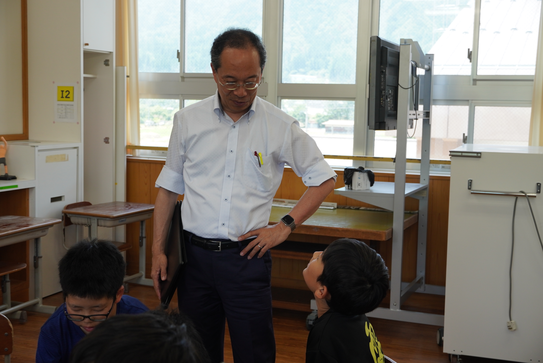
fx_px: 770
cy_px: 182
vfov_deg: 26.5
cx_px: 272
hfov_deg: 38.9
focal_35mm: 51
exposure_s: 1/160
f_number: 4.5
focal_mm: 34
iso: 320
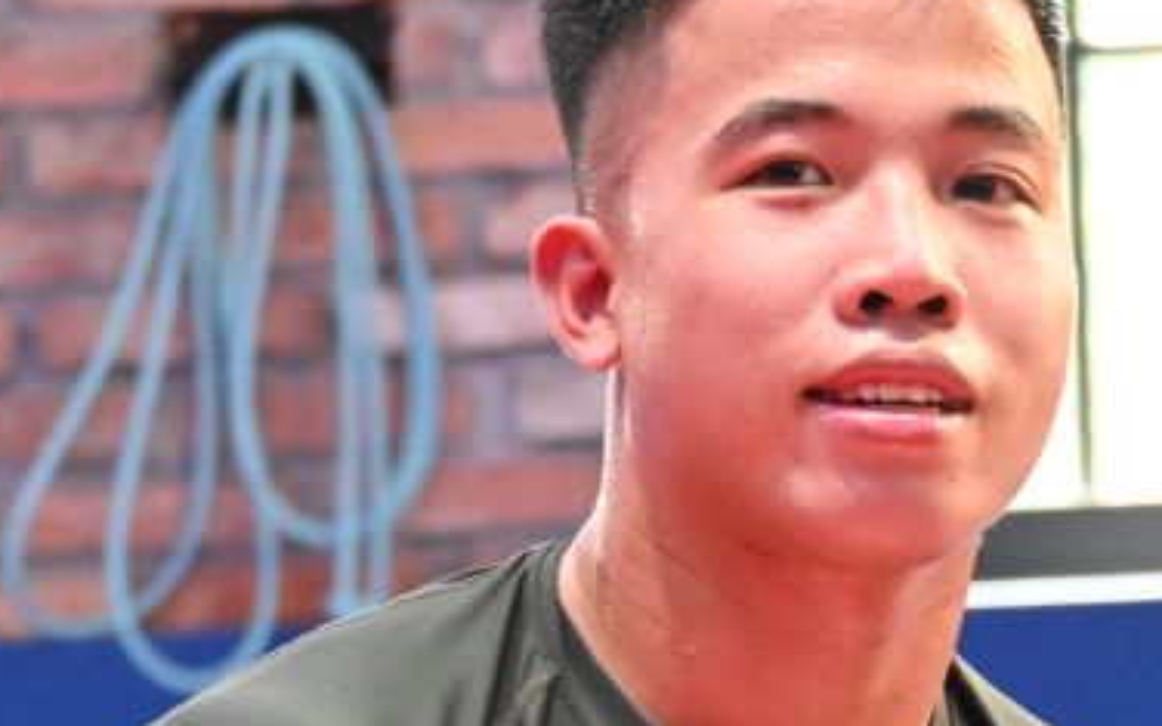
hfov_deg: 5.3
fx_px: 12636
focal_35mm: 399
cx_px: 884
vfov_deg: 3.3
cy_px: 714
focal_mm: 88
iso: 5000
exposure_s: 1/200
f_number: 5
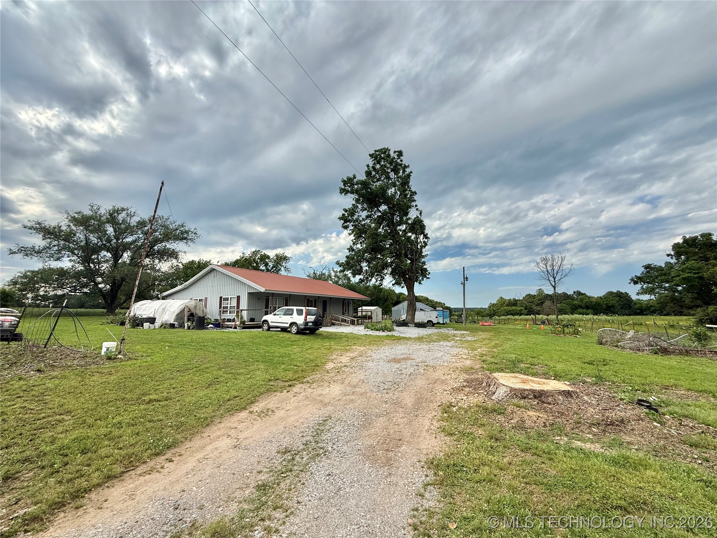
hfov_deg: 102.1
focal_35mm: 14
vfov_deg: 85.7
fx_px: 290
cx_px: 358
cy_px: 269
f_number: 2.2
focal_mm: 2.22
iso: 50
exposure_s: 1/1901
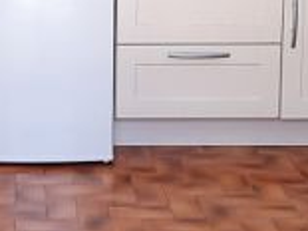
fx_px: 1014
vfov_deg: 12.7
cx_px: 31
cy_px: -22
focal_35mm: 114
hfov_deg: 17.0
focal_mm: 4.6
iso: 32
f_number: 2
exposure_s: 1/50
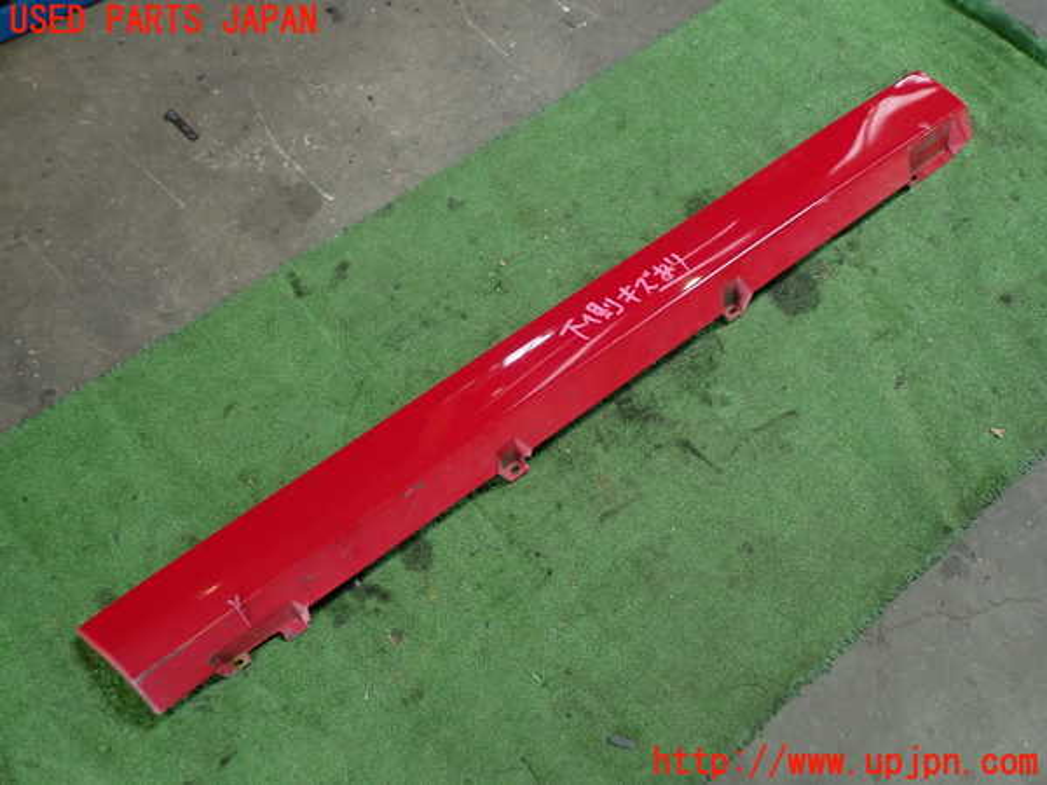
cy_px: 392
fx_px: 907
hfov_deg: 60.0
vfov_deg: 46.8
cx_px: 524
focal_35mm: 30
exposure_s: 1/30
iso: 400
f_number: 2.3
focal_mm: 5.4
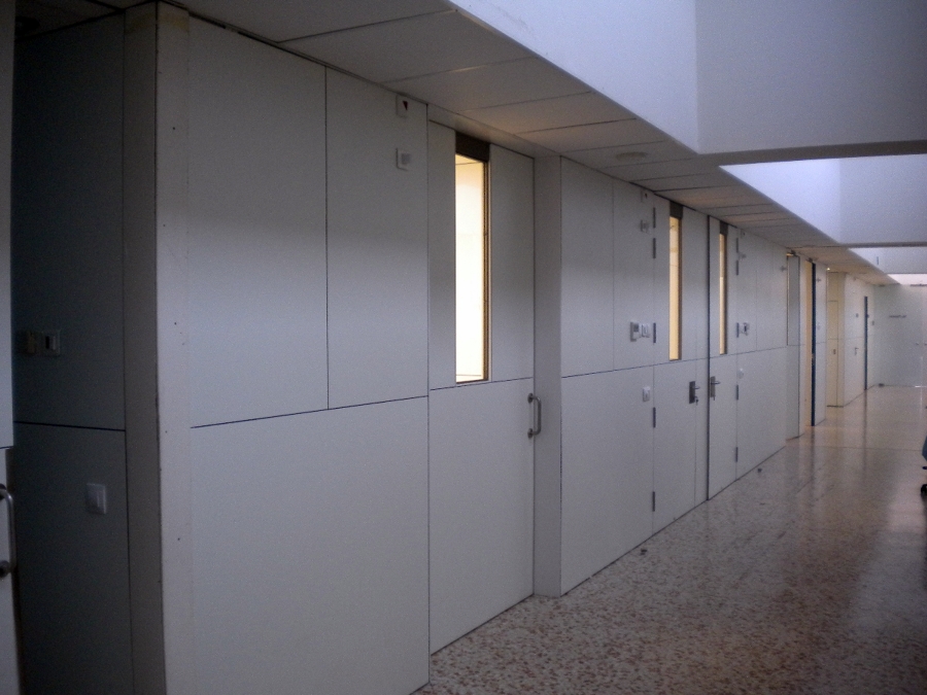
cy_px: 348
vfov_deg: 40.7
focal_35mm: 35
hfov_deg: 52.6
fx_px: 937
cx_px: 464
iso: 339
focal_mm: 6.3
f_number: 3.1
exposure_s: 1/52.7
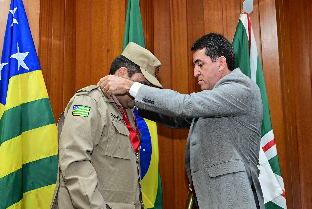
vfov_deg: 22.7
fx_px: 520
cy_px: 104
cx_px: 156
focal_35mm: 60
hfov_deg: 33.4
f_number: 4.5
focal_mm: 40
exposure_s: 1/125
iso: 4000
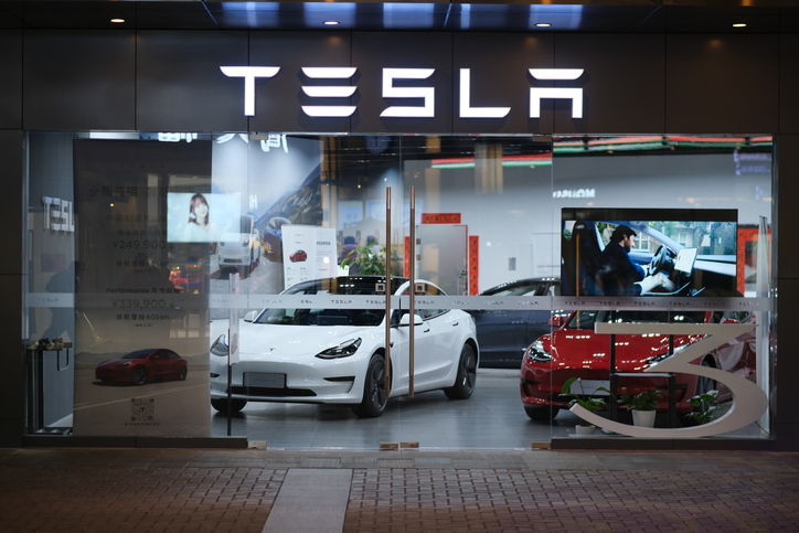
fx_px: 1865
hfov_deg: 24.2
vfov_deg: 16.3
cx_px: 400
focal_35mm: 84
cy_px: 266
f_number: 1.8
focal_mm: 56
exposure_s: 1/140
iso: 320
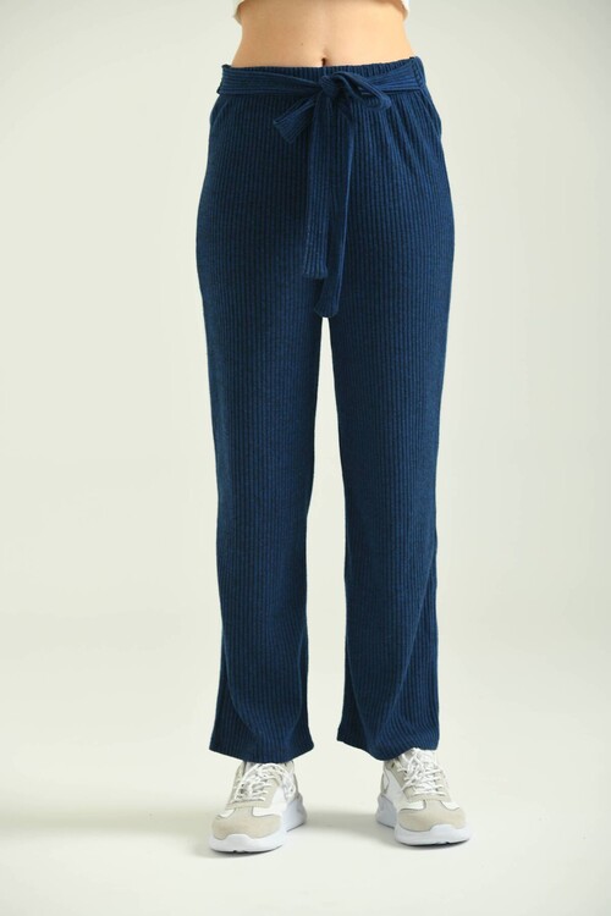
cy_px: 458
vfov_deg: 15.2
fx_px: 3437
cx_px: 306
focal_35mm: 135
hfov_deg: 10.2
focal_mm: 135
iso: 125
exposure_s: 1/160
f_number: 5.6
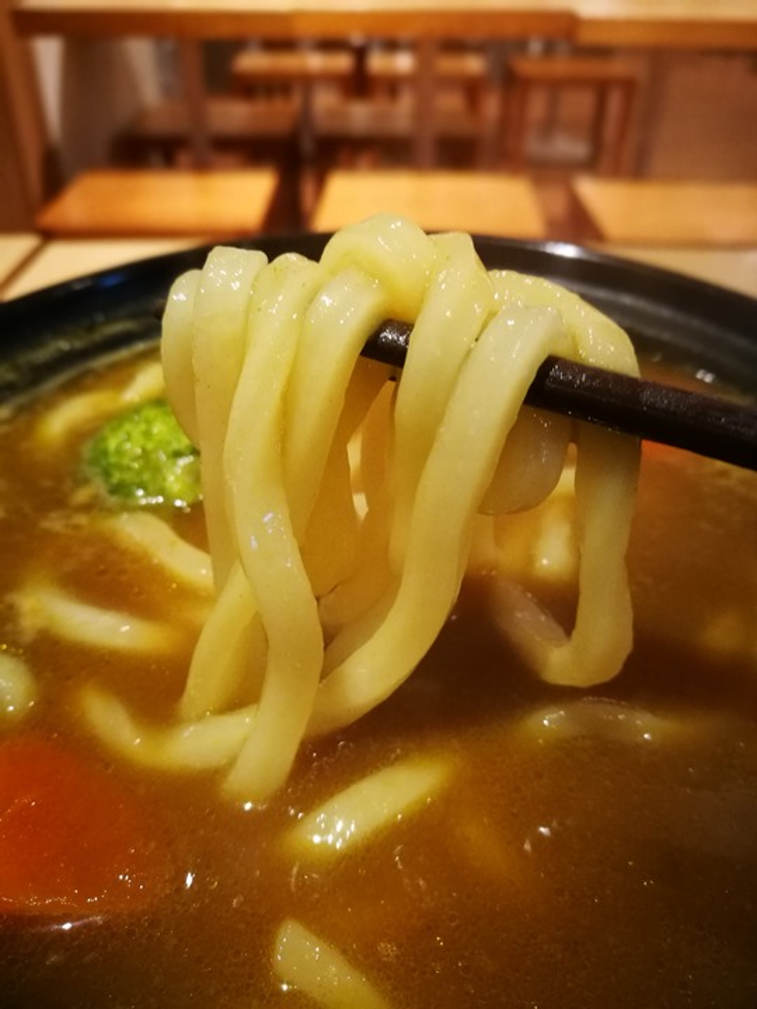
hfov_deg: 51.4
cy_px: 504
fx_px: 787
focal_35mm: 27
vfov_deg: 65.3
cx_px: 378
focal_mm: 4.5
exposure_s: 1/20
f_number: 4
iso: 640
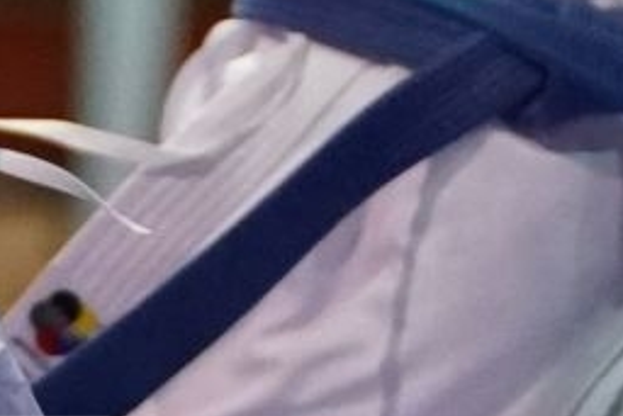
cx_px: -117
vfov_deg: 1.1
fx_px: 22388
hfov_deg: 1.6
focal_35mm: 1293
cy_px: -226
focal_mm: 123
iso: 6400
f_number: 2.8
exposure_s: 1/800
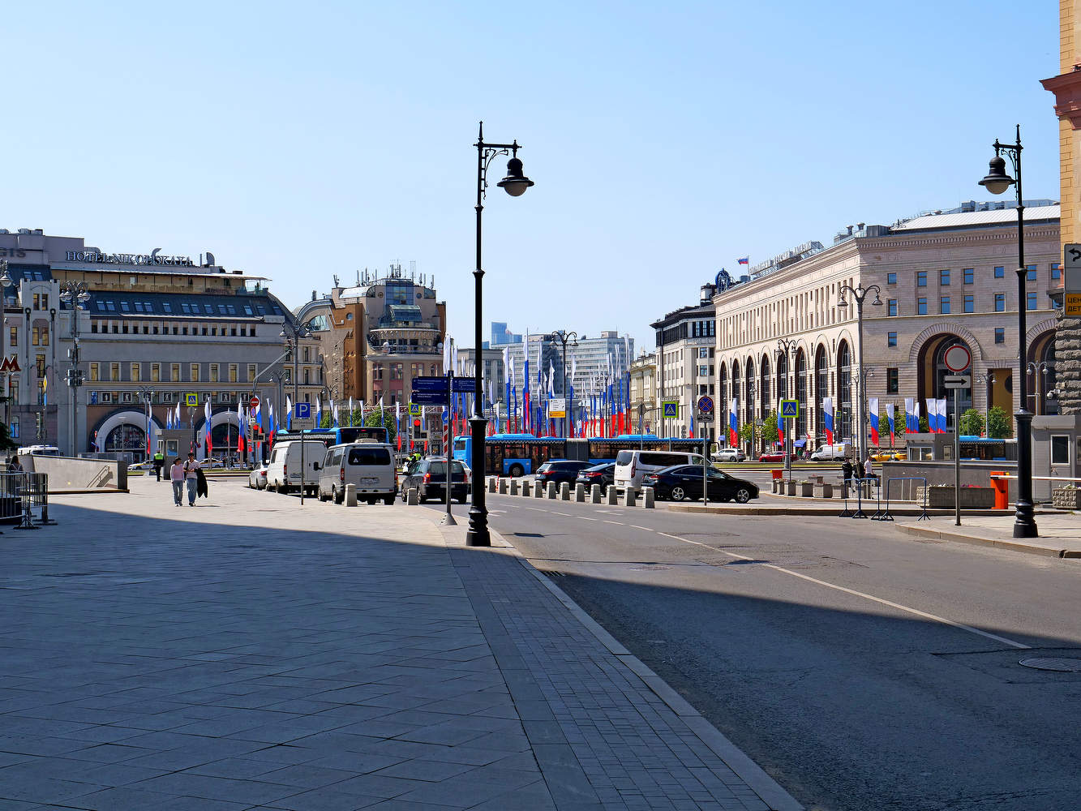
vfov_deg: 29.1
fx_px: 1562
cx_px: 540
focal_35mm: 50
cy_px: 406
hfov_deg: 38.2
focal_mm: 25
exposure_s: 1/200
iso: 200
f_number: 11
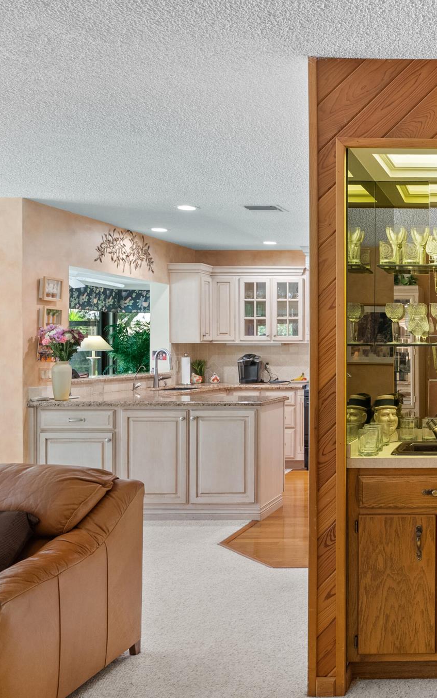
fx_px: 705
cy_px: 349
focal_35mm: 37
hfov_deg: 29.6
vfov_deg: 52.7
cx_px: 526
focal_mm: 24
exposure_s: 1/2.5
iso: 2000
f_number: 8
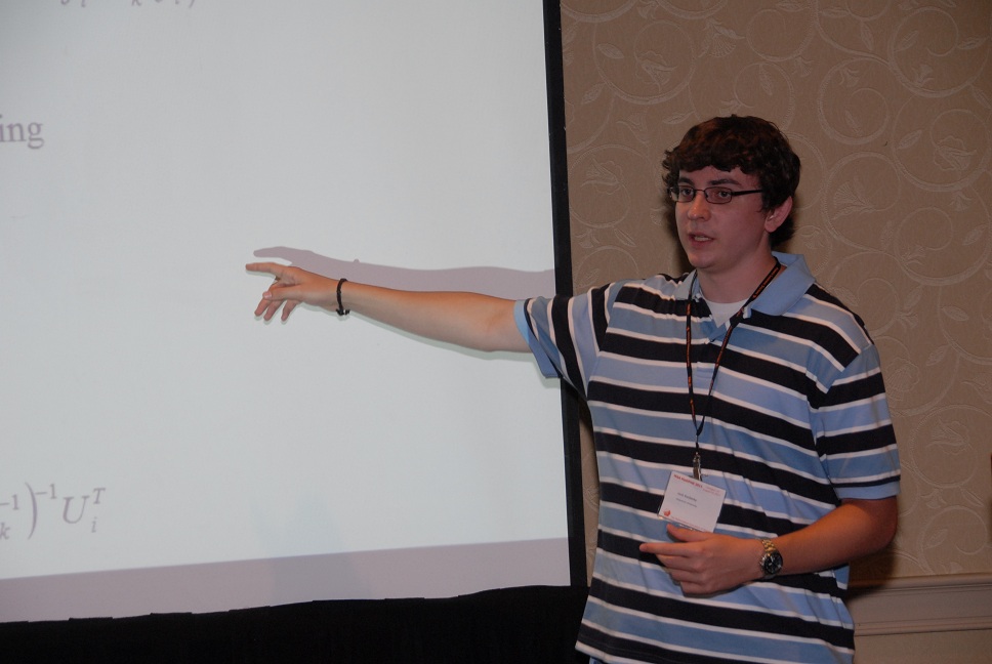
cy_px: 332
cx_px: 496
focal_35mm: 120
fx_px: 3311
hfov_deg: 17.0
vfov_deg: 11.5
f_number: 5.6
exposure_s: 1/60
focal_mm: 80
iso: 400
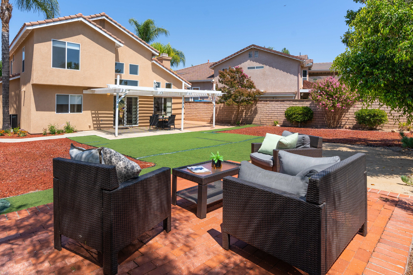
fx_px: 218
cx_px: 175
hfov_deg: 86.3
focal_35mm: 19
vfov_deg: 64.4
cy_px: 126
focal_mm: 16
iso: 250
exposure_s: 1/800
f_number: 7.1
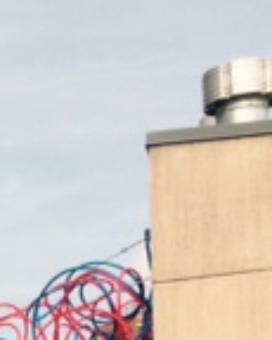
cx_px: -419
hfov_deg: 10.3
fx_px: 1269
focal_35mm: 126
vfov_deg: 14.0
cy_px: 555
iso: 32
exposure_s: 1/1466
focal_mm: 4.15
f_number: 2.2
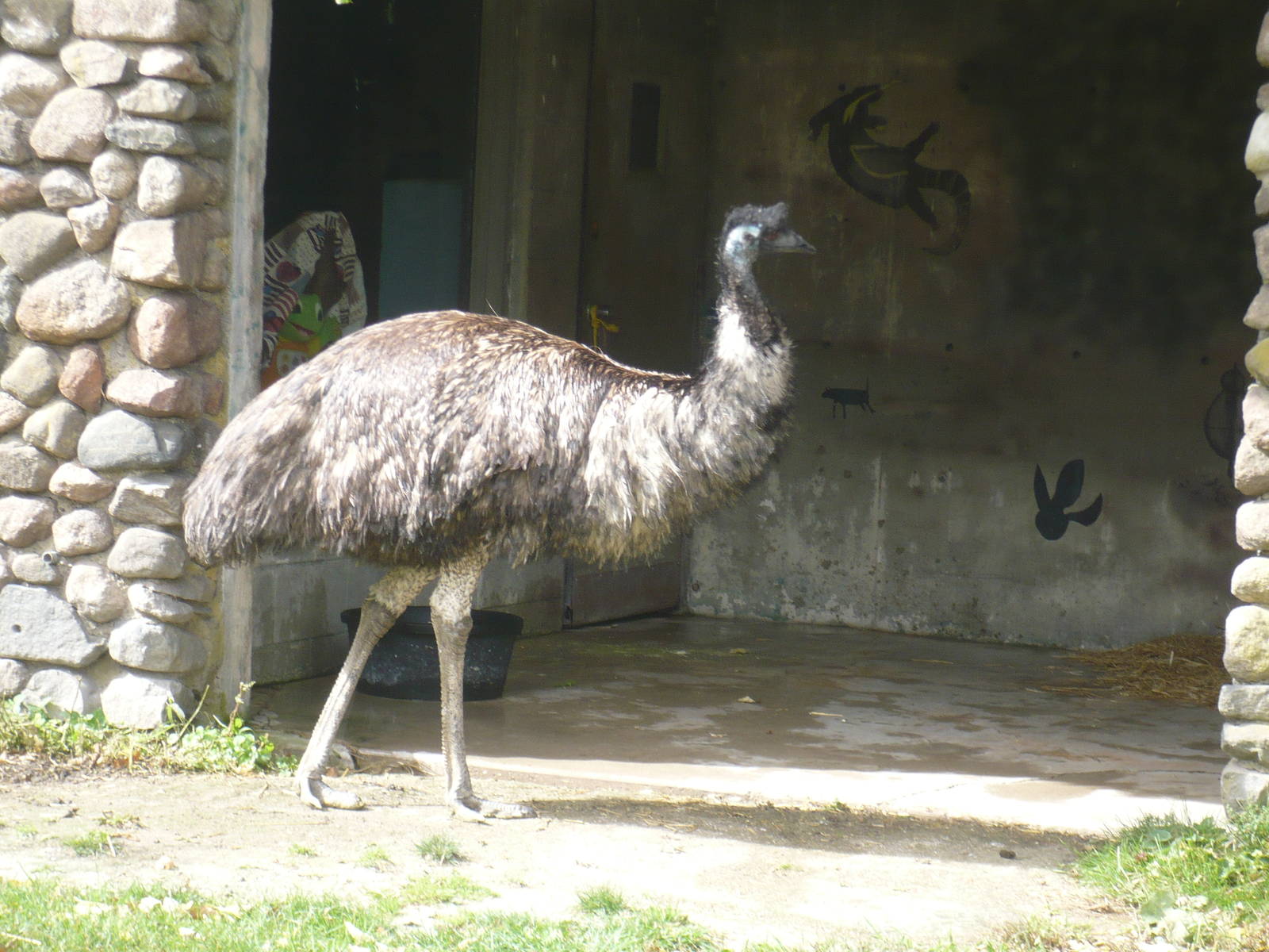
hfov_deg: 18.7
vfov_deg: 14.1
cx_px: 634
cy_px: 476
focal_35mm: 105
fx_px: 3849
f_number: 5
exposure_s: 1/100
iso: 100
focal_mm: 17.4
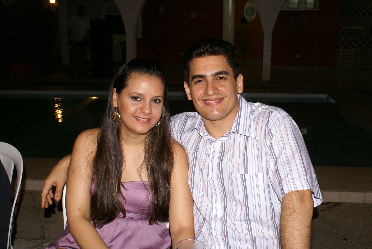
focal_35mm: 42
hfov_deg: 46.4
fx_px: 434
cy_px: 124
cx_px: 186
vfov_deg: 32.0
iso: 400
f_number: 5.6
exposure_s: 1/60
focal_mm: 28
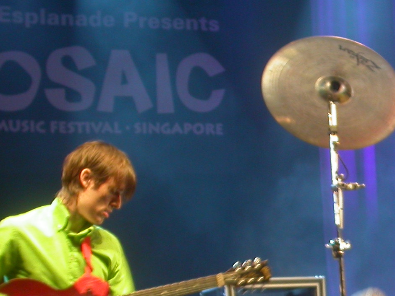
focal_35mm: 140
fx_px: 1598
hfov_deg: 13.7
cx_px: 463
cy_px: 314
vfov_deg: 10.5
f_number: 3
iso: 100
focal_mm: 12
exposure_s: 1/9.4
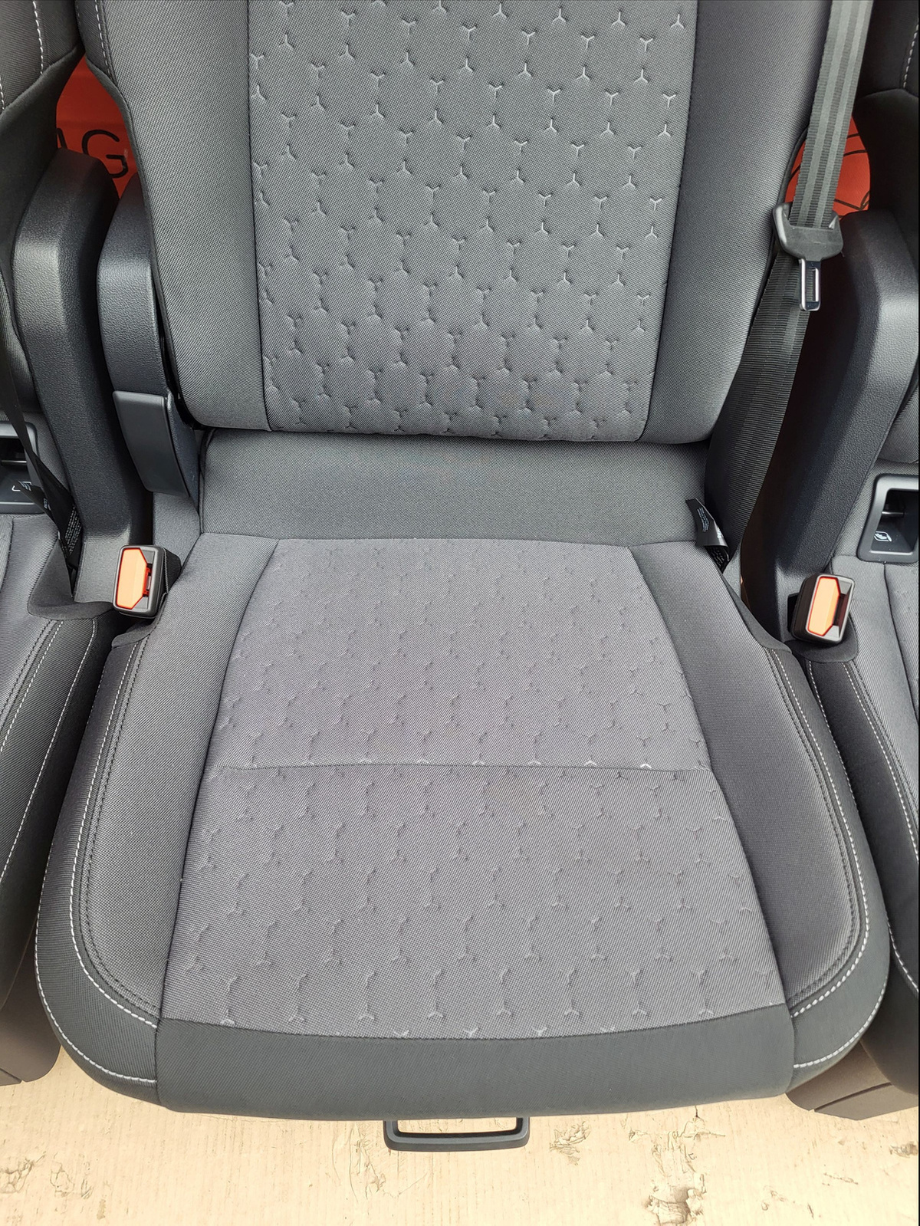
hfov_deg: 53.1
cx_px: 460
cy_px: 613
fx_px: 921
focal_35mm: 26
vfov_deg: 67.3
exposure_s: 1/100
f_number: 1.8
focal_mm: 5.4
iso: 64
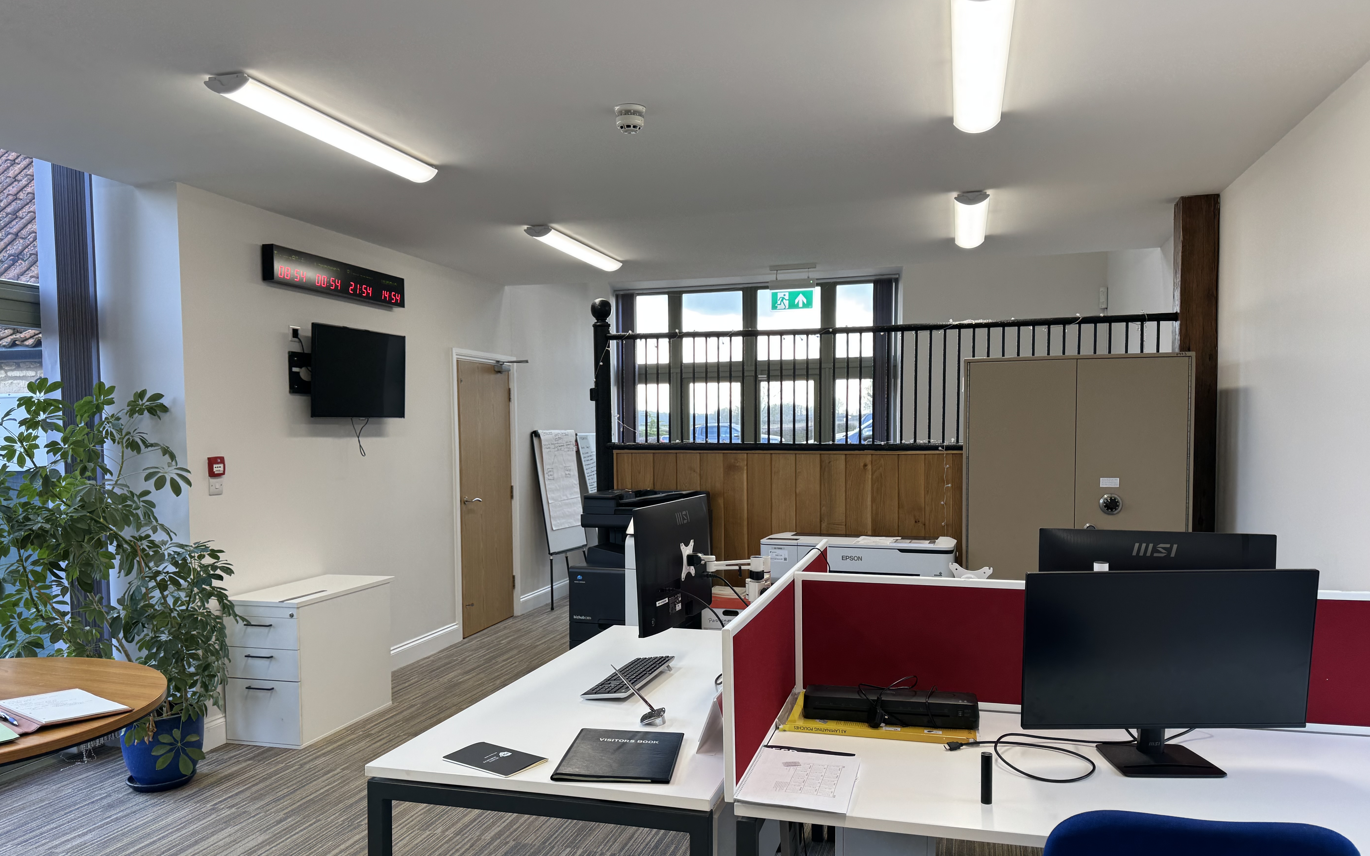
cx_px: 681
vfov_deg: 47.5
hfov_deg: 70.4
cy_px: 475
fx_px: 971
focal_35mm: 26
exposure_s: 1/121
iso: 64
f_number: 1.78
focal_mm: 6.76
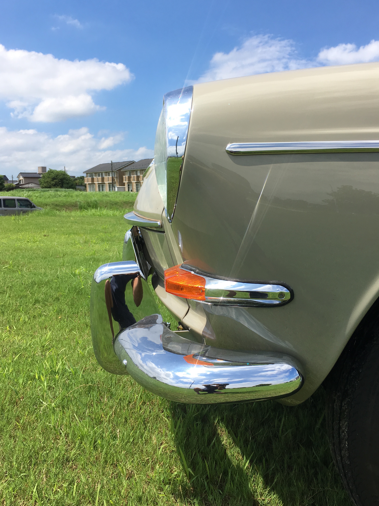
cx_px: 208
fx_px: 482
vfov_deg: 55.3
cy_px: 237
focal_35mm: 33
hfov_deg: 42.9
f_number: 2.2
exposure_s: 1/1709
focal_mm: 4.15
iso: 25
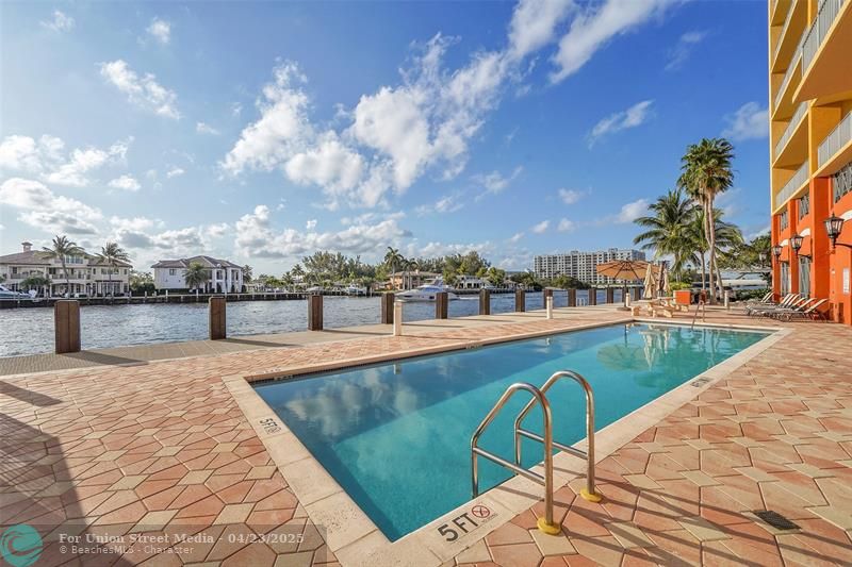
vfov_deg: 81.2
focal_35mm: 14
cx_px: 426
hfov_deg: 104.3
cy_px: 284
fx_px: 331
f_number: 10
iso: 400
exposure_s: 1/250
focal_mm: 14
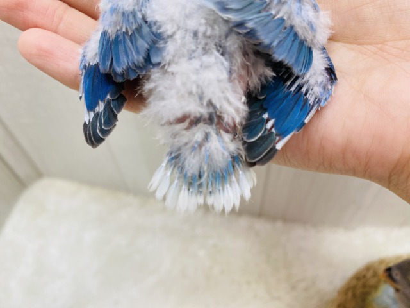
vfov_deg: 54.9
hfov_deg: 69.4
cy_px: 154
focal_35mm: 25
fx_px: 296
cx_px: 205
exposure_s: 1/100
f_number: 1.8
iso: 125
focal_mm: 4.25
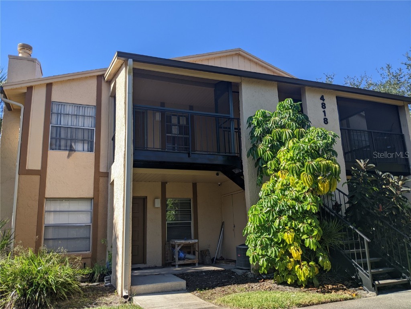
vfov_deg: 51.4
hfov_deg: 65.3
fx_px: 321
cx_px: 206
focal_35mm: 27
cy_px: 154
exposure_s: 1/1174
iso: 45
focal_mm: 4.44
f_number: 1.8
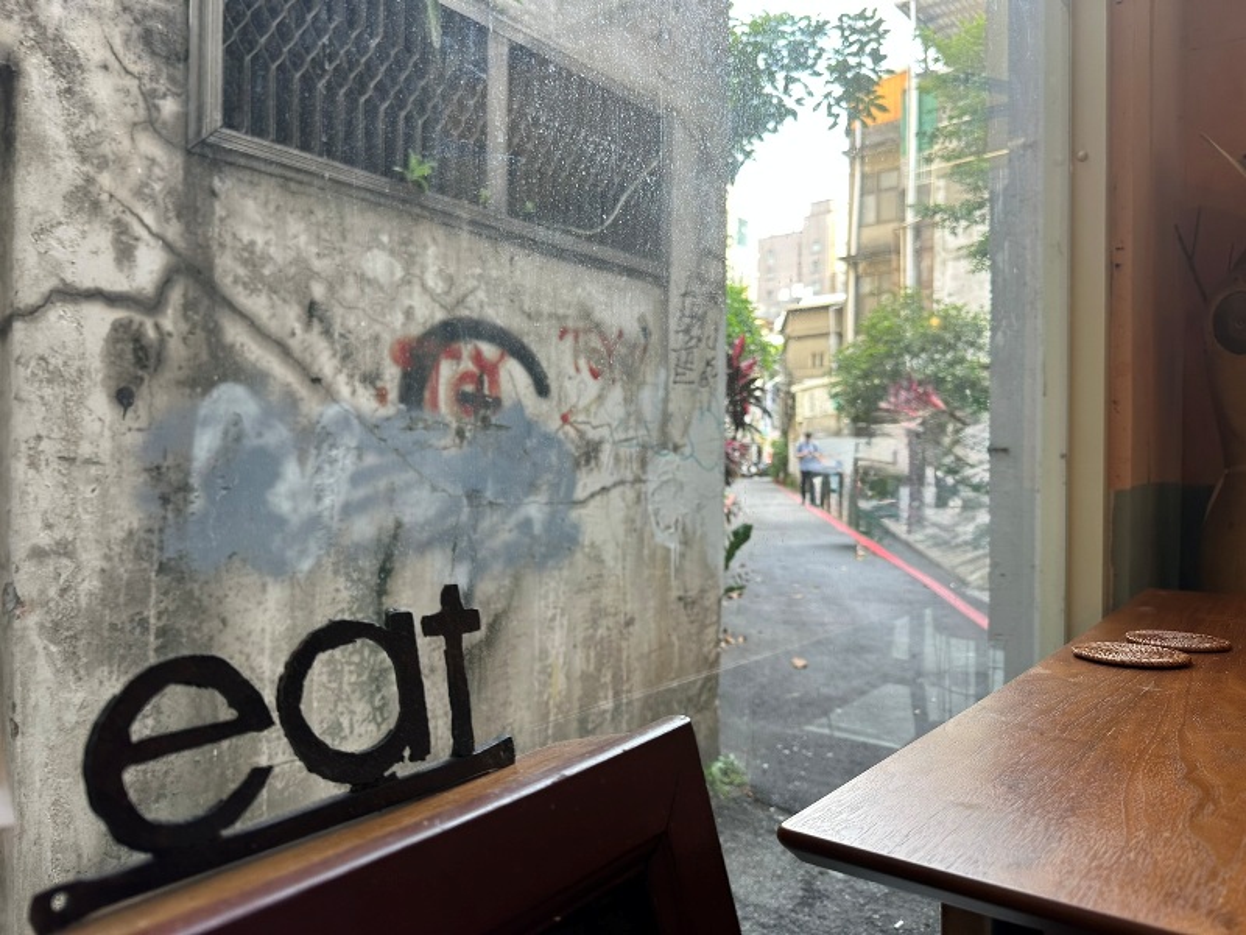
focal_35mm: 24
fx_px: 864
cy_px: 468
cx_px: 623
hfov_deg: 71.6
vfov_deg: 56.8
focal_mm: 6.86
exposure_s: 1/120
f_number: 1.78
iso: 64
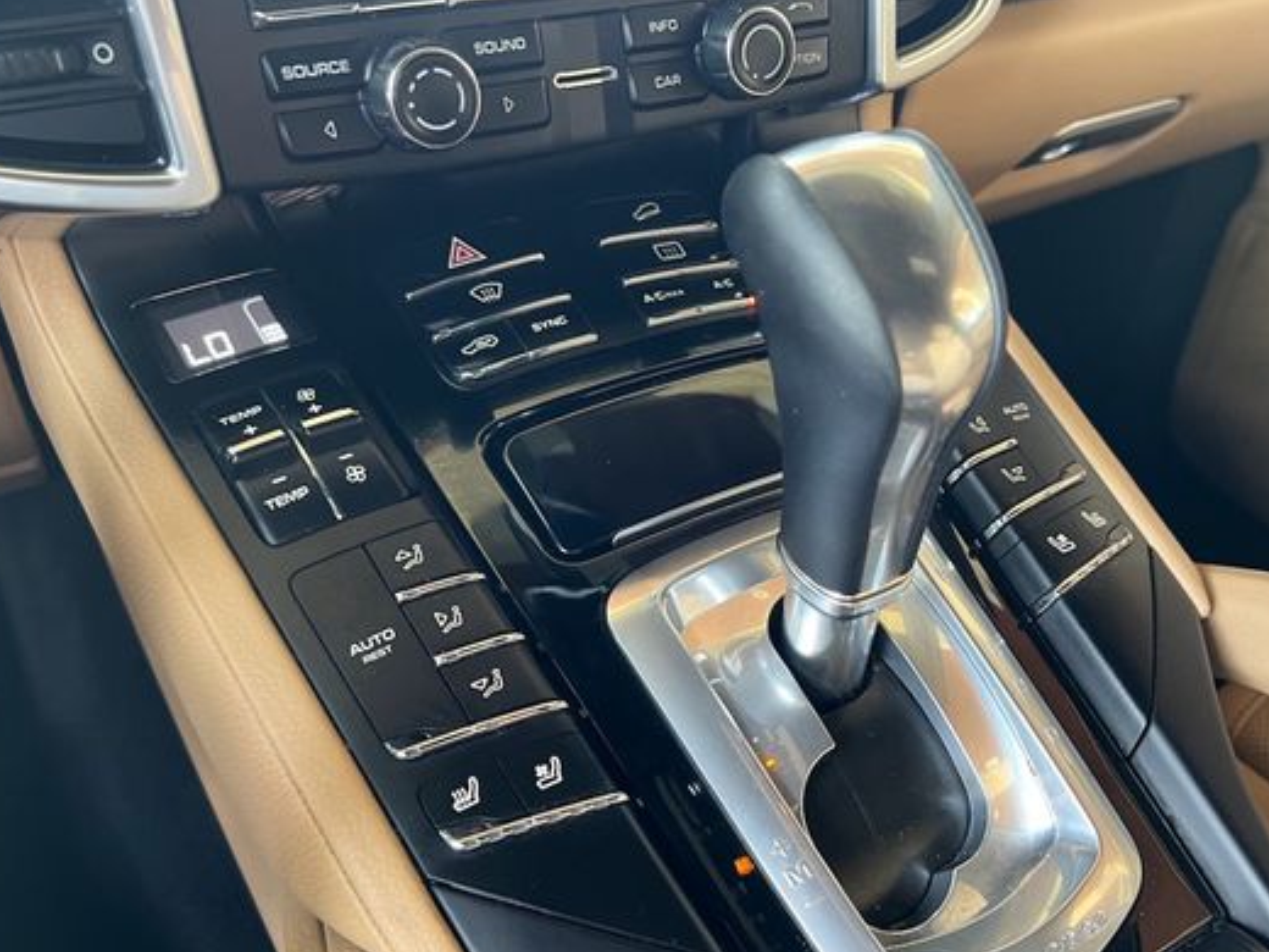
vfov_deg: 44.1
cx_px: 747
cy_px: 542
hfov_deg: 56.5
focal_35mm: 32
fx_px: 1173
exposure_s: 1/60
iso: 200
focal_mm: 5.7
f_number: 1.5
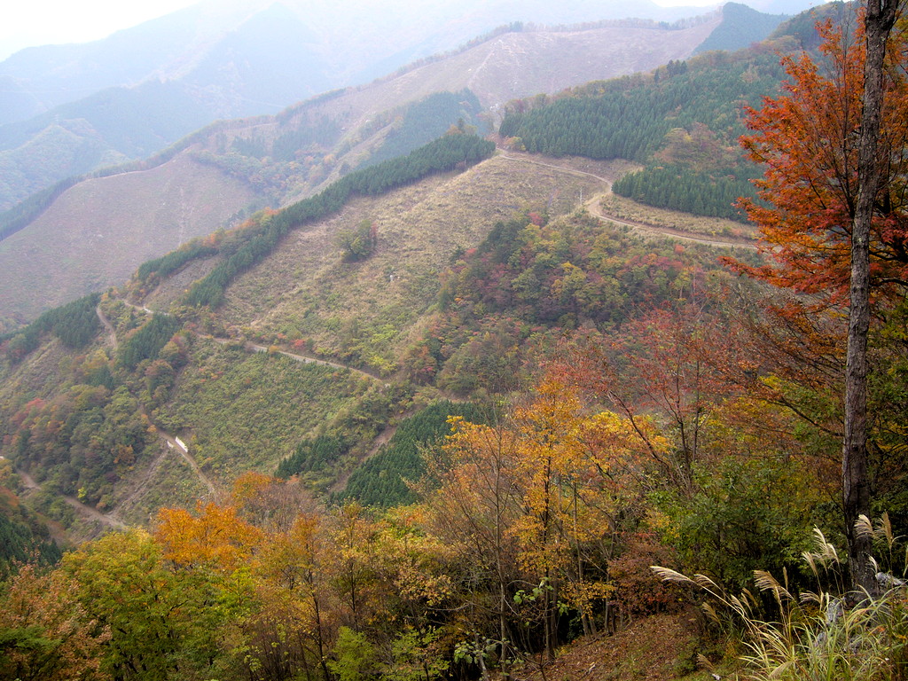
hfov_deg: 52.6
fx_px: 918
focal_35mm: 35
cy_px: 340
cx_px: 454
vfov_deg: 40.7
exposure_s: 1/40
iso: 80
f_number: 2.8
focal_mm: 5.8
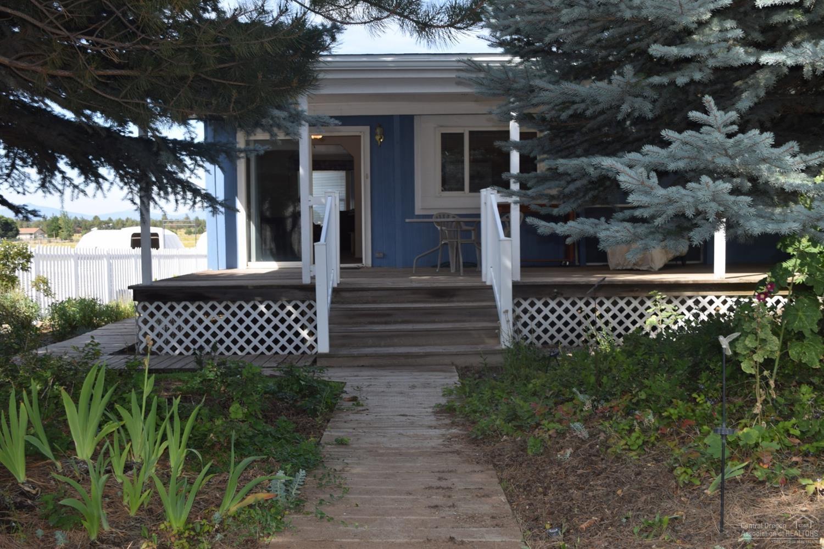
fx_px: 858
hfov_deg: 51.3
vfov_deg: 35.5
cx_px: 412
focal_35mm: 38
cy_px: 274
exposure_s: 1/200
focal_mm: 25
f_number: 7.1
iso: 100
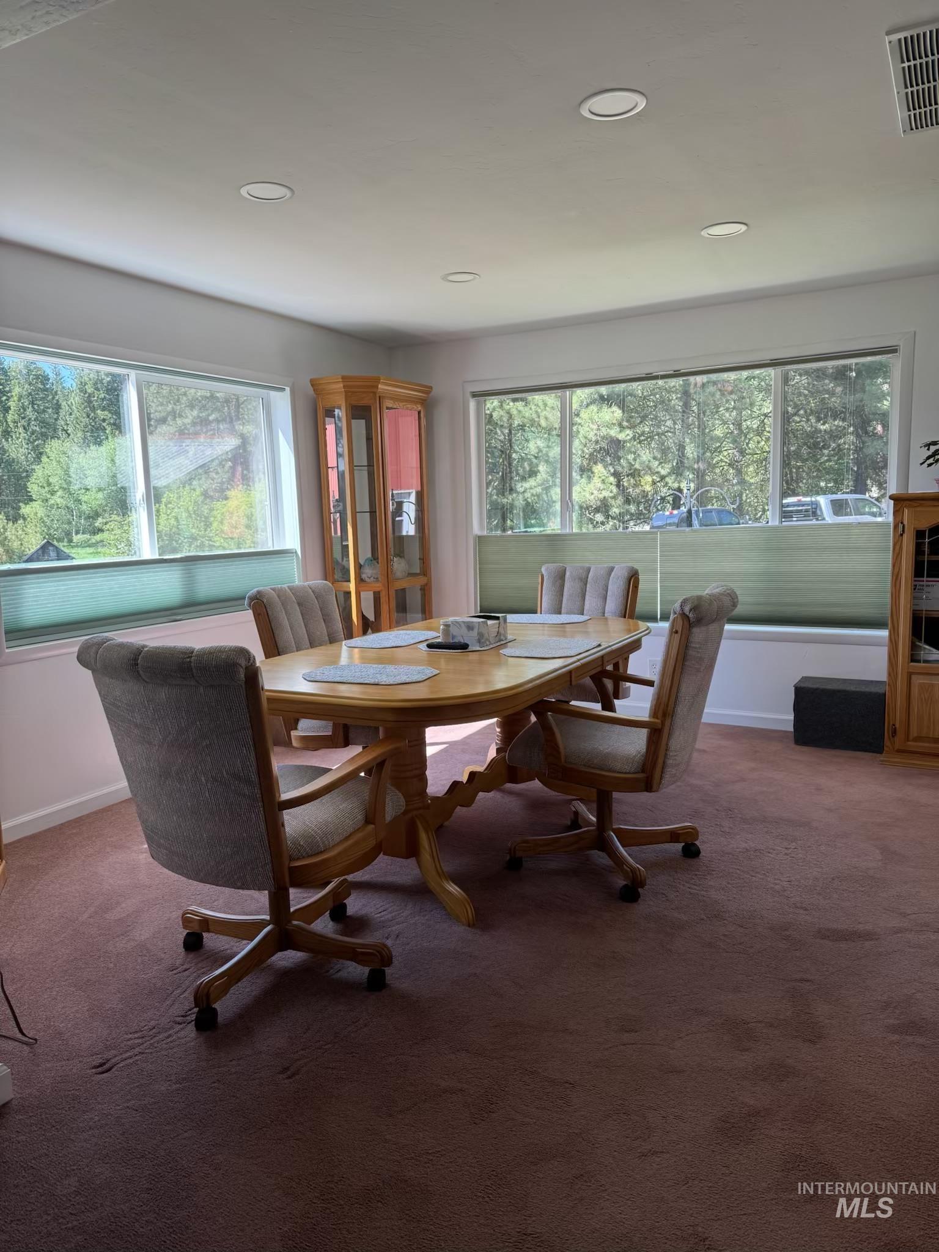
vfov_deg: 71.6
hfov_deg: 56.8
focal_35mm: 24
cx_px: 470
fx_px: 868
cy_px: 626
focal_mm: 6.76
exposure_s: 1/187
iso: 64
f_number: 1.78
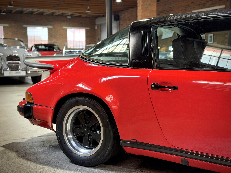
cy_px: 86
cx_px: 116
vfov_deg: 30.3
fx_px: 320
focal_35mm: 48
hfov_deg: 39.7
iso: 320
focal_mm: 6.76
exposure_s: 1/33
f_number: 1.78
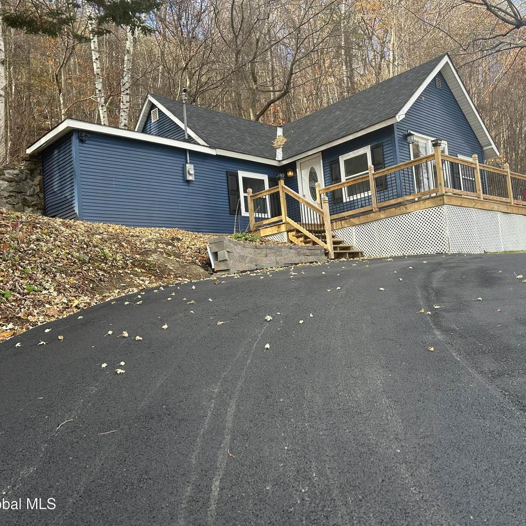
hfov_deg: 51.9
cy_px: 262
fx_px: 533
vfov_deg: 52.5
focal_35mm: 31
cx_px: 332
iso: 50
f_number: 1.5
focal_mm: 5.7
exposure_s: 1/561
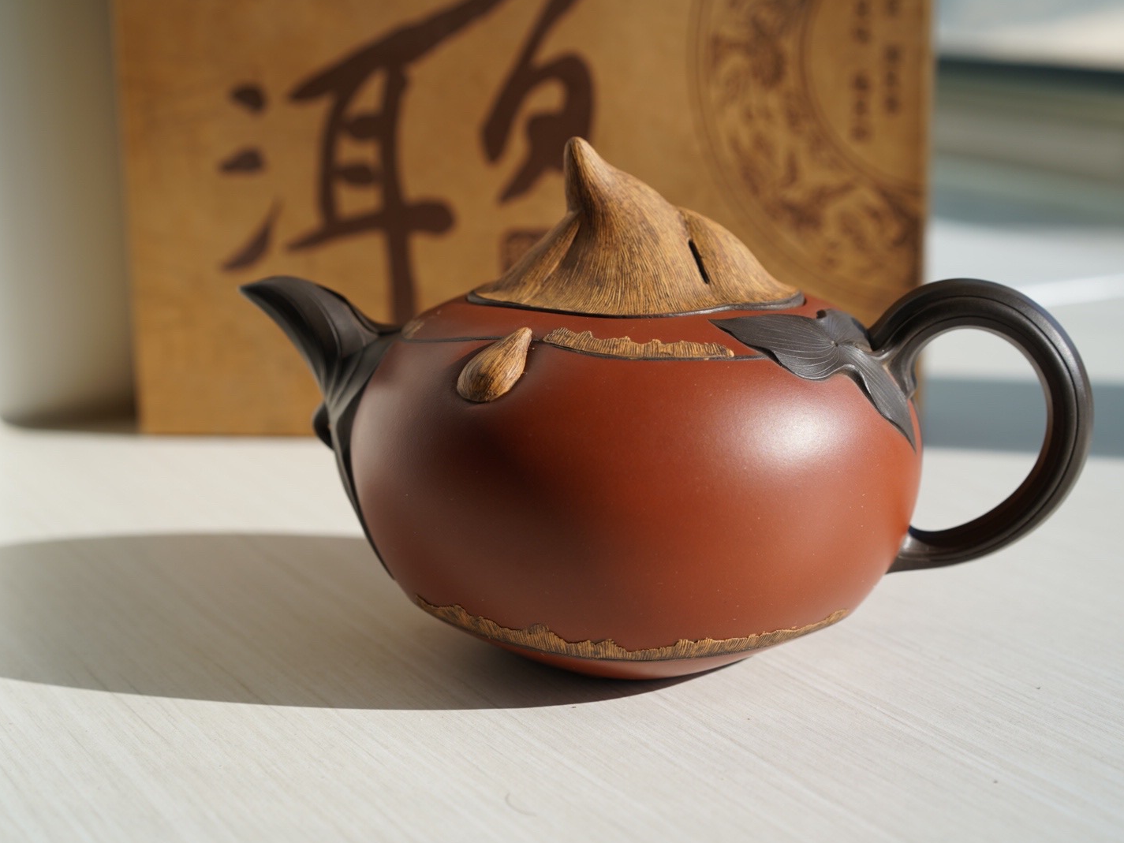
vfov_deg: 24.4
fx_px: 1948
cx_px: 571
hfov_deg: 32.2
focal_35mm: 60
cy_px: 421
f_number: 5.6
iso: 100
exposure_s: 1/320
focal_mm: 55
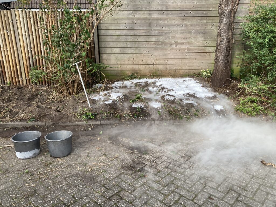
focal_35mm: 28
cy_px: 104
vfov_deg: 49.7
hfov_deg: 63.4
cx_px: 138
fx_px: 223
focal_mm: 3.99
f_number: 1.8
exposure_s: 1/564
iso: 20
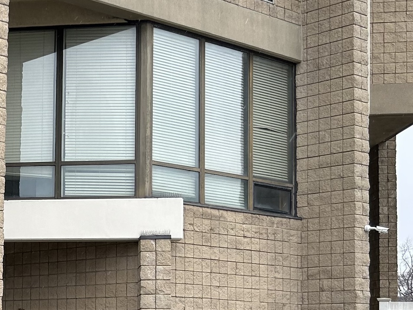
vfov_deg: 17.3
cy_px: 287
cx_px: -132
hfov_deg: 21.0
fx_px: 1002
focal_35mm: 84
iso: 50
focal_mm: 5.7
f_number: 1.5
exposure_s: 1/650
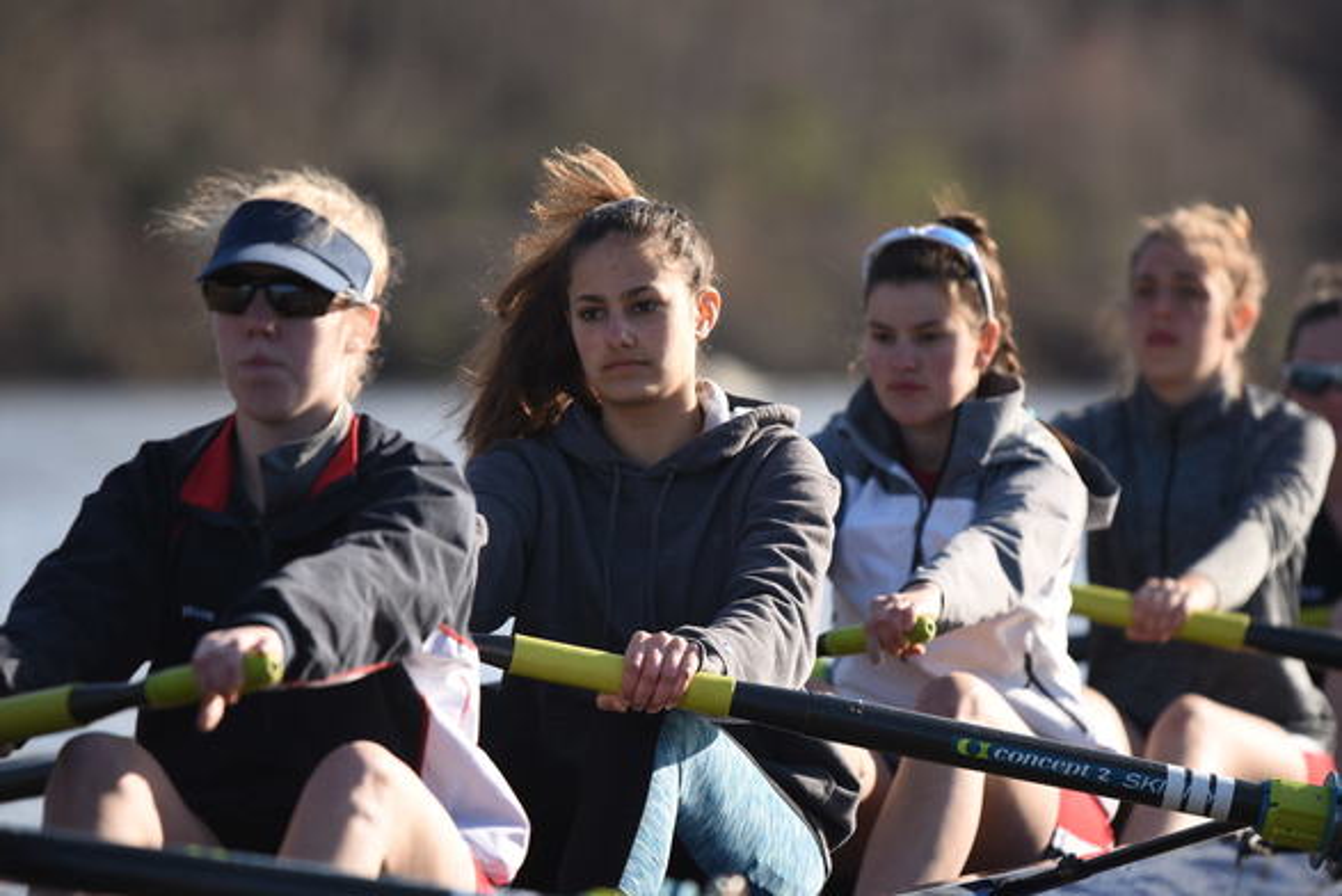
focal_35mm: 300
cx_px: 671
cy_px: 448
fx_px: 11188
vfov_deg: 4.6
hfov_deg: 6.9
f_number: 2.8
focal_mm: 200
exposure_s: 1/1000
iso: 100
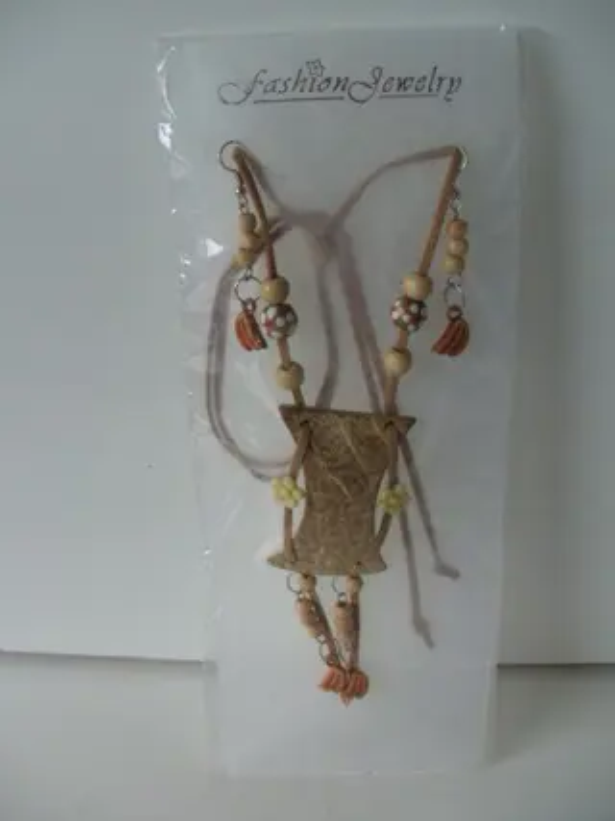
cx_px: 308
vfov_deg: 50.2
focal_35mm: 37
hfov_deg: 38.6
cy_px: 410
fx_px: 877
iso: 100
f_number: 2.8
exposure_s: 1/59
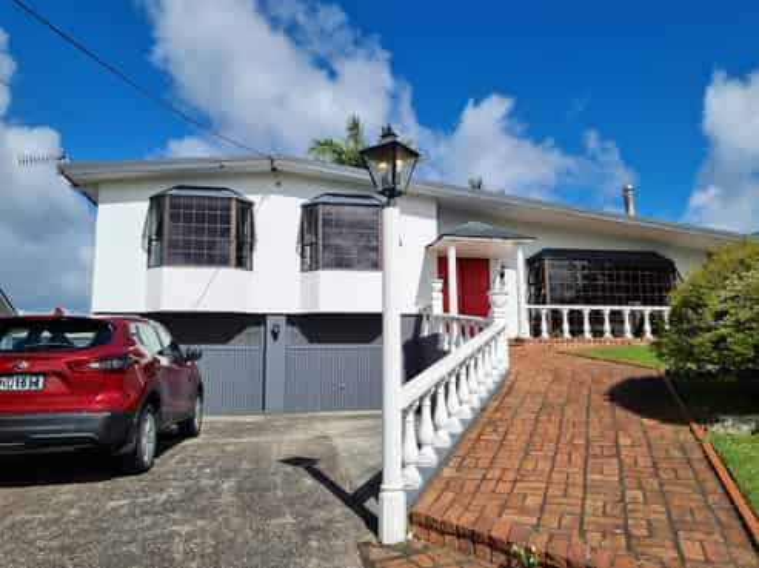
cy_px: 284
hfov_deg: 67.3
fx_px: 570
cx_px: 380
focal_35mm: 26
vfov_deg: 53.0
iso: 50
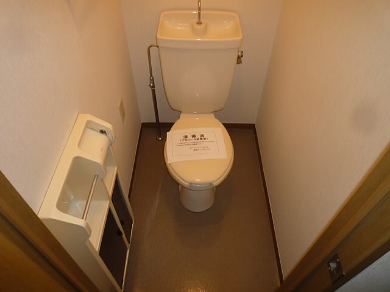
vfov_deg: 54.9
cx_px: 195
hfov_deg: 69.4
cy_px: 146
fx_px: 282
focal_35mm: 25
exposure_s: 1/30
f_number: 2.8
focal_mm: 4.4
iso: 100
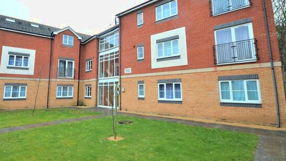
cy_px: 66
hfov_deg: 86.2
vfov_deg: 55.6
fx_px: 152
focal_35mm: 20
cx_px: 125
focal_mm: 10
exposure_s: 1/100
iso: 400
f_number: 5
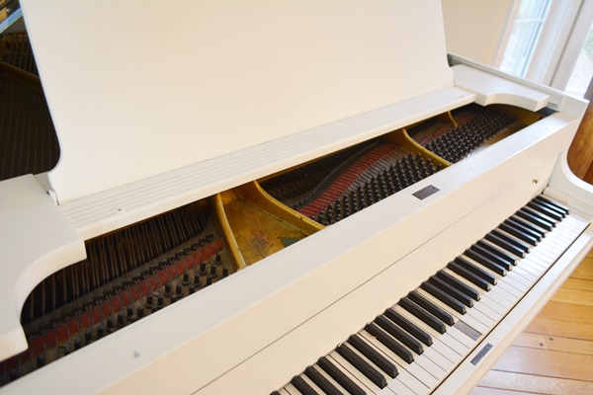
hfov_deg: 67.4
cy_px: 198
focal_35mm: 27
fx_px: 445
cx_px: 296
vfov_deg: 47.9
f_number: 4
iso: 500
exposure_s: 1/60
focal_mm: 18
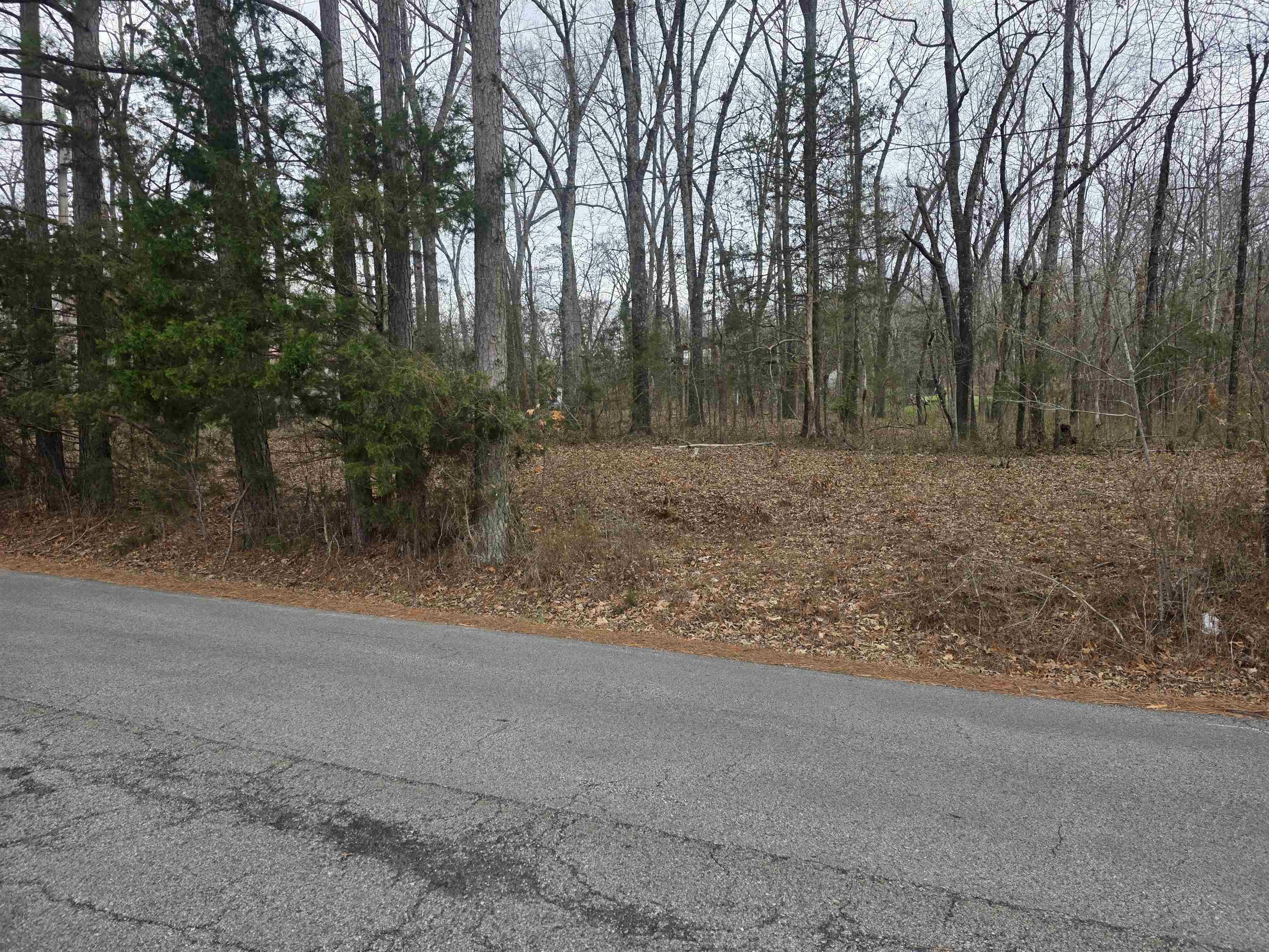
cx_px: 634
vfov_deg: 58.9
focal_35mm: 23
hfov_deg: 73.9
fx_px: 843
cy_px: 476
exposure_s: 1/359
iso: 50
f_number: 1.7
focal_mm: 6.3
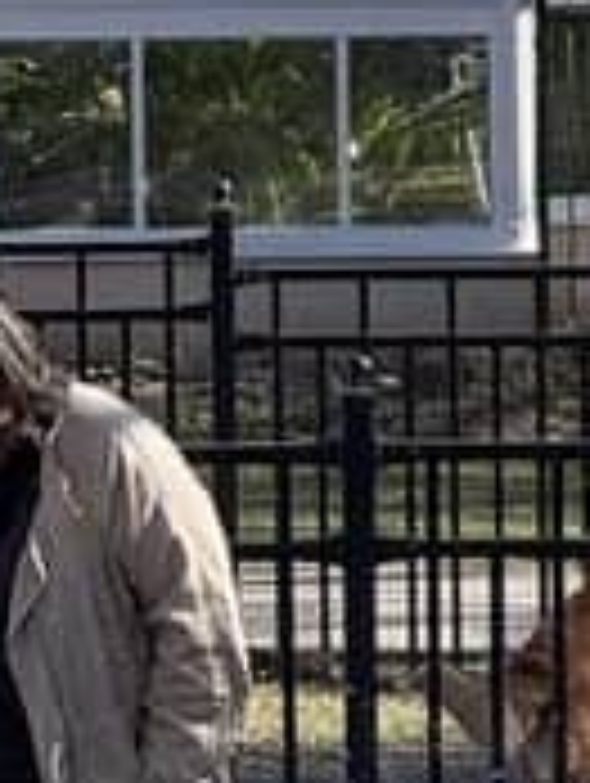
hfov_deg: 2.4
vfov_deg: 3.2
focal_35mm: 619
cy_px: -544
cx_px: -687
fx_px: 14033
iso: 50
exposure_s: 1/546
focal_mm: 15.66
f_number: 2.8
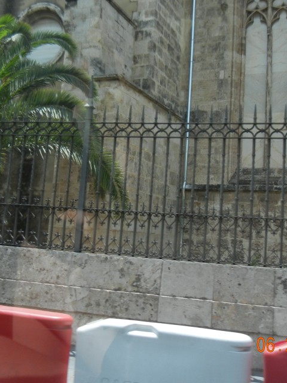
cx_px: 139
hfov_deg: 30.3
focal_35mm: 48
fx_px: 531
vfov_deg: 39.6
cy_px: 163
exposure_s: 1/781
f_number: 3.5
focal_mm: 5.4
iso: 160
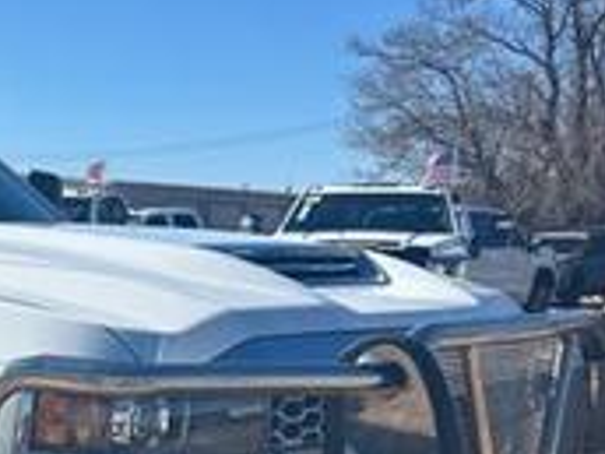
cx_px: -162
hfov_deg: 23.1
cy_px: 567
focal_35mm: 76
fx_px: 1328
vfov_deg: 18.2
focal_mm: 5.7
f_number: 1.5
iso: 50
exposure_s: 1/4831
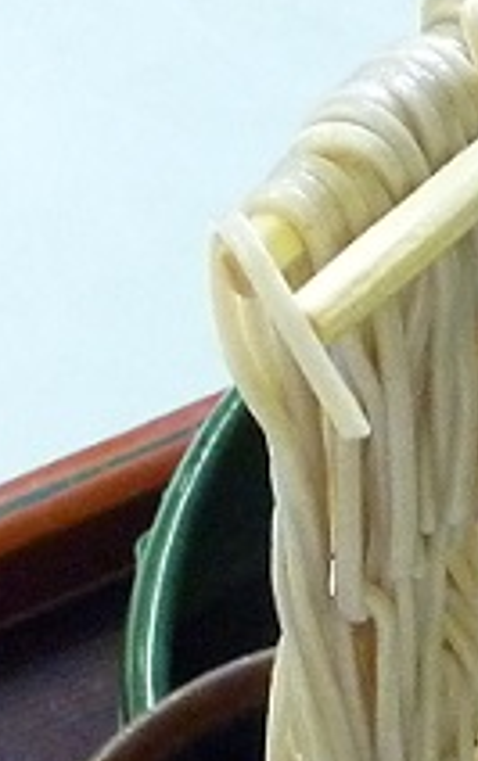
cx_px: 604
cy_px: 646
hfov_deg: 7.9
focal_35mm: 165
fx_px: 3430
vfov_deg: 12.6
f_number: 3.4
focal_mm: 5.3
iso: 400
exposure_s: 1/20
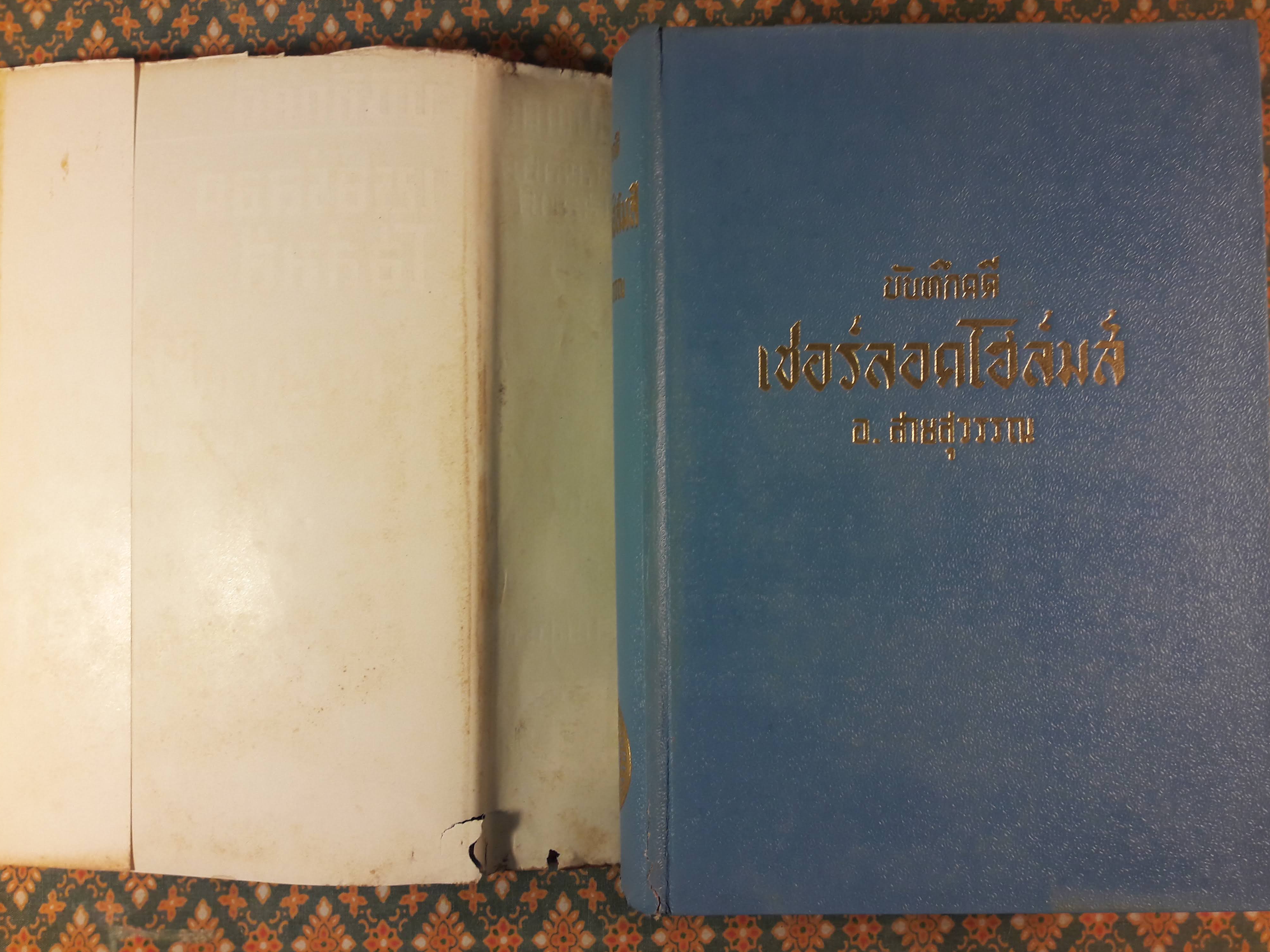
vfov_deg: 48.2
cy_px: 465
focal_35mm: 29
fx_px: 1064
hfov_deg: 61.7
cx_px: 651
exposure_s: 1/33
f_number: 1.9
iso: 40
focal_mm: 3.7
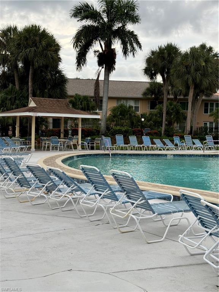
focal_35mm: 52
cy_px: 146
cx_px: 110
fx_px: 439
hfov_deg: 28.0
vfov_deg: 36.8
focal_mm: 5.96
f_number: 1.6
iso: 32
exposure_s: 1/268
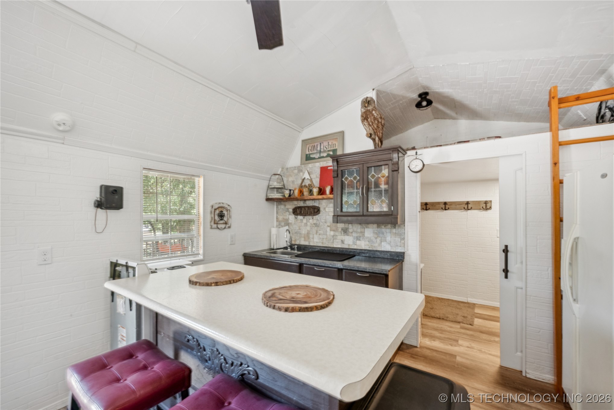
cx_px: 307
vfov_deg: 81.2
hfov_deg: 104.3
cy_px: 205
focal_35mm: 14
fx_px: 239
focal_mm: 14
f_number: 11
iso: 1000
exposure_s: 1/13
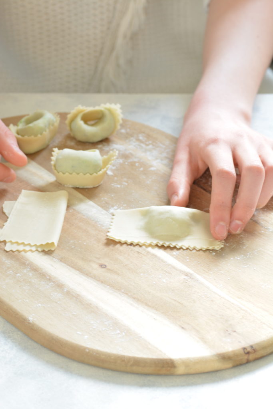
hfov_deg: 8.7
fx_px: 1791
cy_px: 204
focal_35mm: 158
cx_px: 136
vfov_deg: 13.0
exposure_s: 1/2.5
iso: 200
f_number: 8
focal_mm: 105
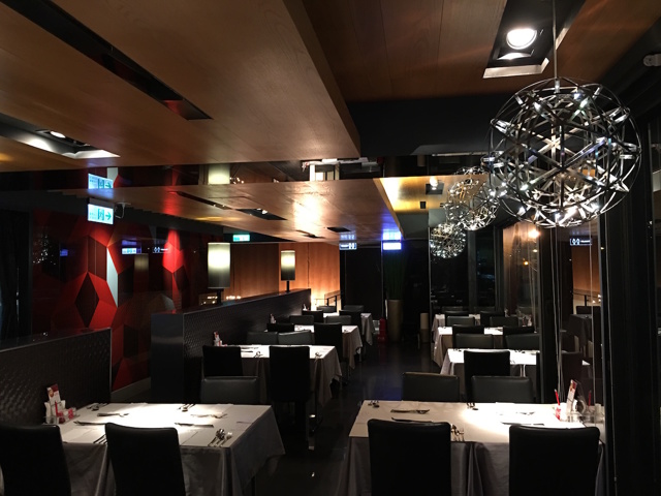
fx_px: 554
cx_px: 330
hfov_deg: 61.7
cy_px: 248
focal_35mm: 29
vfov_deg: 48.2
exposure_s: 1/4
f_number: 2.2
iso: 50
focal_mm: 4.15
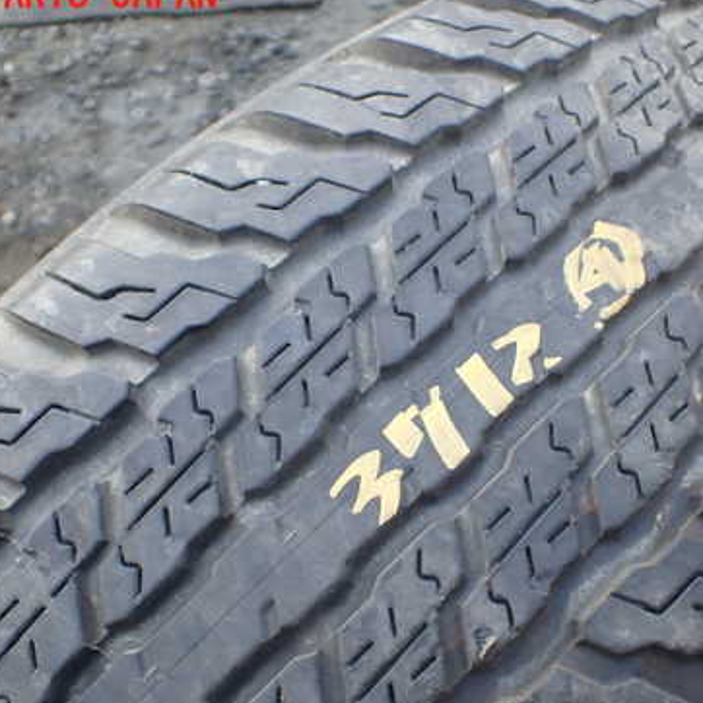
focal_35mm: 44
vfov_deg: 38.2
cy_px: 408
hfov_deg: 38.1
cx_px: 447
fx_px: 1011
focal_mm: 5.4
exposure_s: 1/125
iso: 160
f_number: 2.3
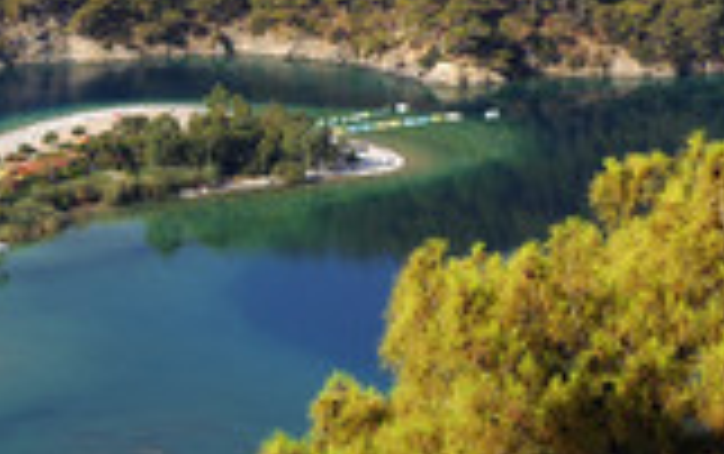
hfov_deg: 8.7
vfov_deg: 5.5
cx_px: -79
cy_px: 85
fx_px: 4721
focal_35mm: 239
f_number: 8
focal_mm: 60
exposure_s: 1/100
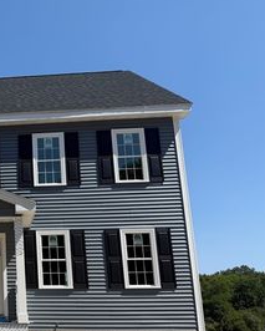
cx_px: -42
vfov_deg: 41.4
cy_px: 225
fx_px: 431
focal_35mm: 44
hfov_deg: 29.9
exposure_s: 1/4975
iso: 80
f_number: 1.78
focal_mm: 6.76
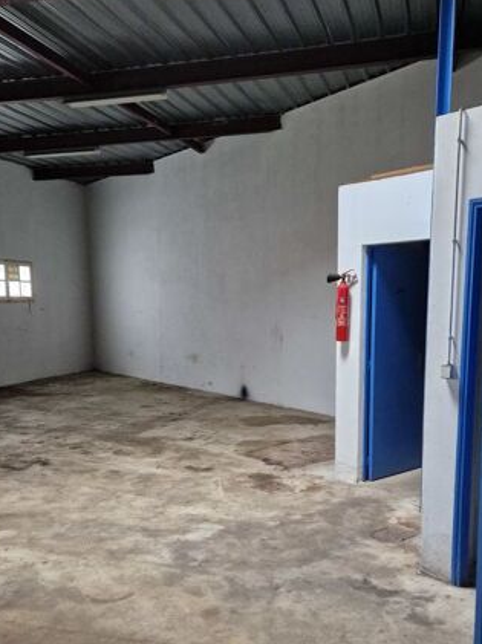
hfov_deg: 40.5
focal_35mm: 35
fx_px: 651
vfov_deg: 52.1
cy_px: 402
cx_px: 277
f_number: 1.8
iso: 640
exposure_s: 1/100
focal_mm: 5.4
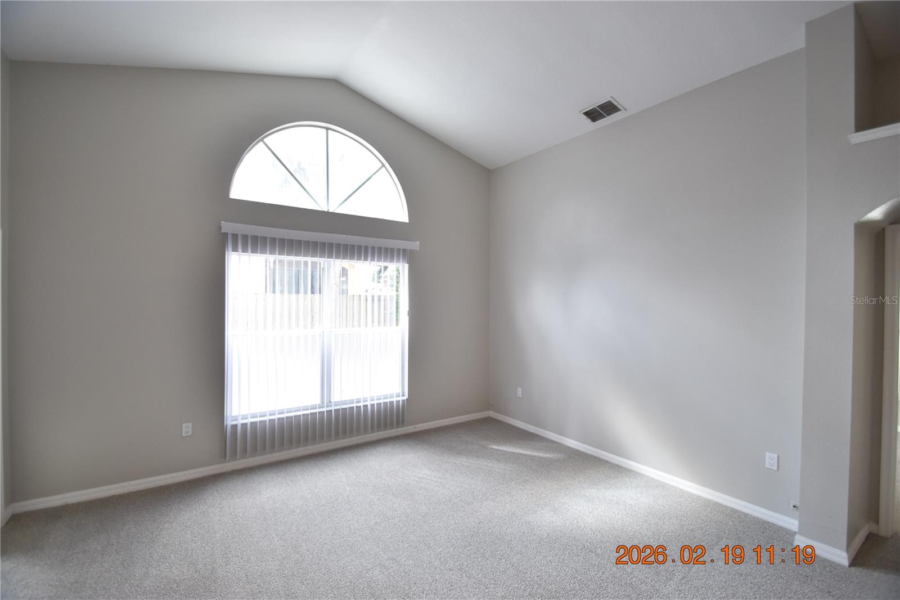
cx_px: 450
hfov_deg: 100.4
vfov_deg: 77.3
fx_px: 375
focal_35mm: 15
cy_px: 300
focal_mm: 10
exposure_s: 1/180
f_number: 3.5
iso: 800
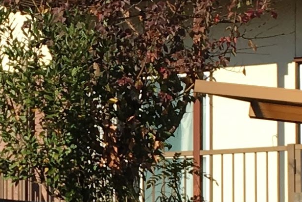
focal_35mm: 197
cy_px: 168
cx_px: 1
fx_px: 1653
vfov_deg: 7.0
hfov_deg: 10.4
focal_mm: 4.15
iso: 25
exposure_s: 1/1538
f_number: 2.2
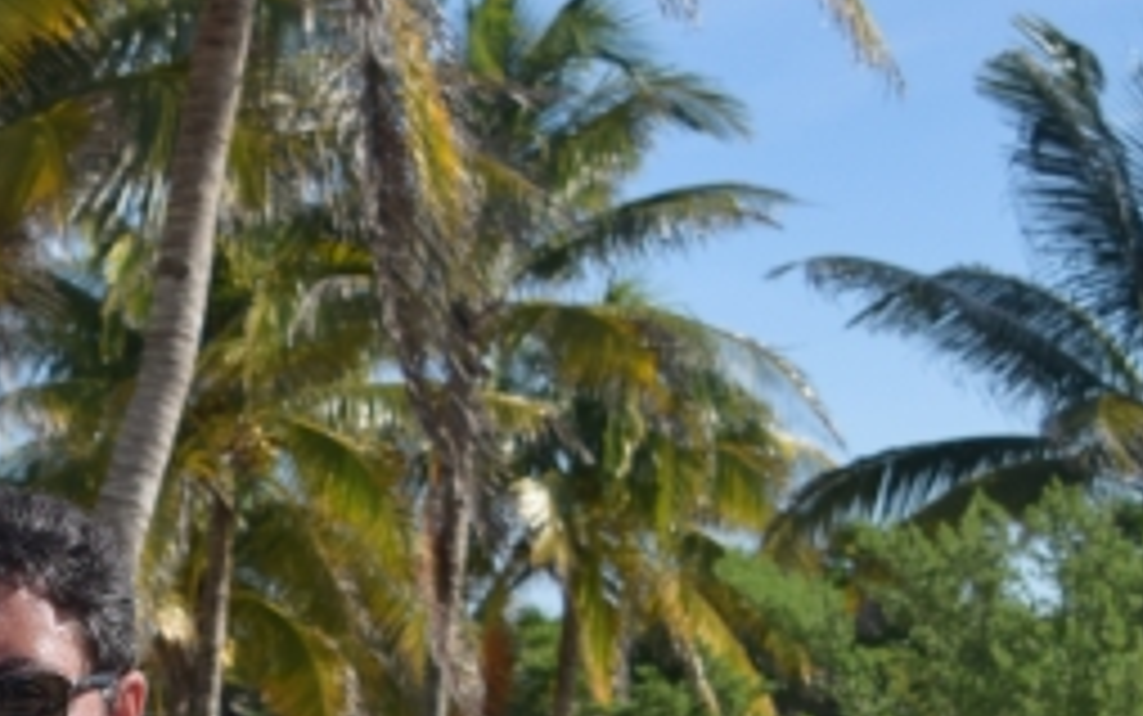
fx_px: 3833
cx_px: -315
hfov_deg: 16.1
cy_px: 1040
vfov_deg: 10.3
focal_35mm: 123
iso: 200
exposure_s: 1/2500
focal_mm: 20
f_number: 3.8
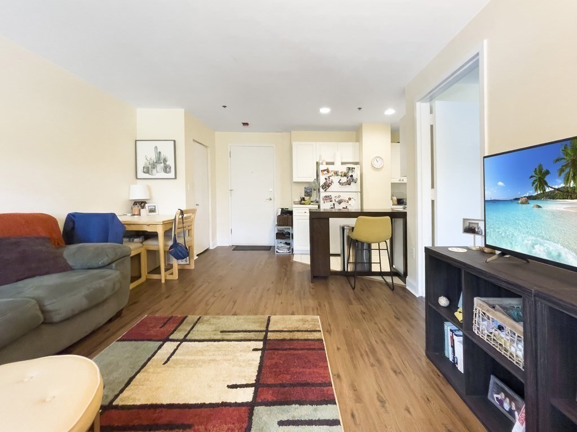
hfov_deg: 106.2
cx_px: 288
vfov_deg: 89.9
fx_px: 217
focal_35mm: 13
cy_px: 216
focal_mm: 1.54
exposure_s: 1/60
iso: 500
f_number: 2.4
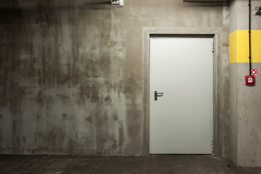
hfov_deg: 54.4
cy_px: 87
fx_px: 254
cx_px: 130
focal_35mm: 35
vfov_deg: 37.9
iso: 1600
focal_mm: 35
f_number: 5.6
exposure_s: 1/45
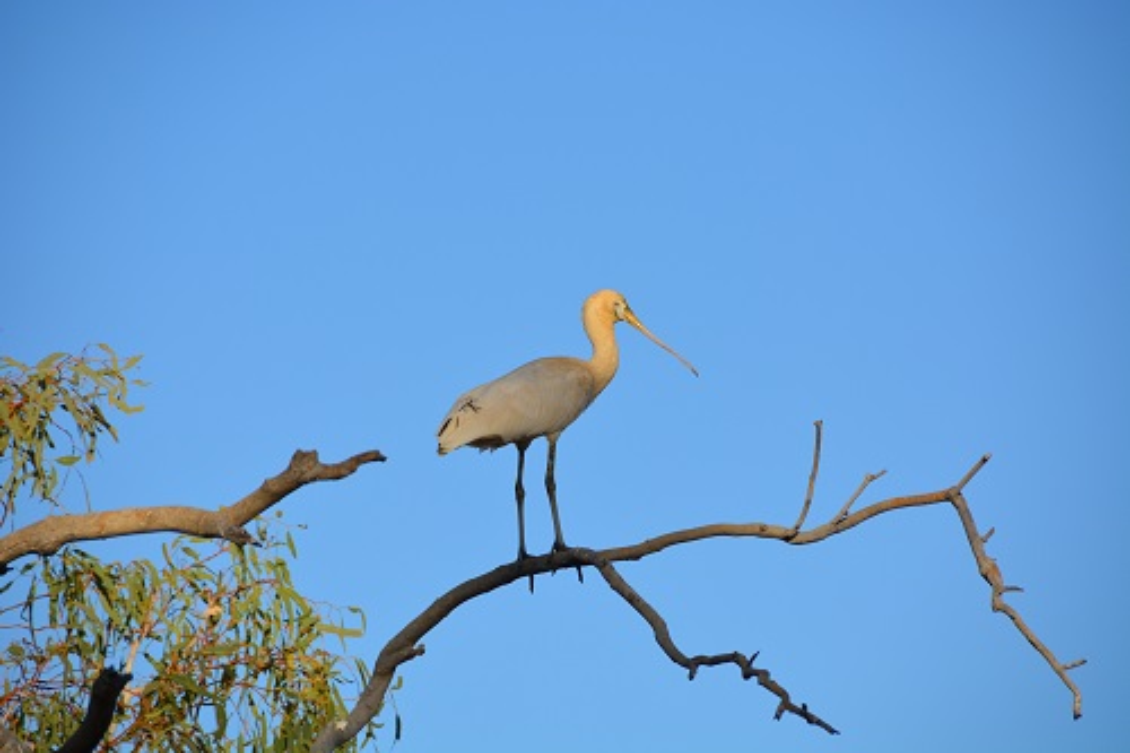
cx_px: 565
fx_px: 9413
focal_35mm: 300
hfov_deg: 6.9
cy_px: 376
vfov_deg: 4.6
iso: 400
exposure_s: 1/1600
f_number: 6.3
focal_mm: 200
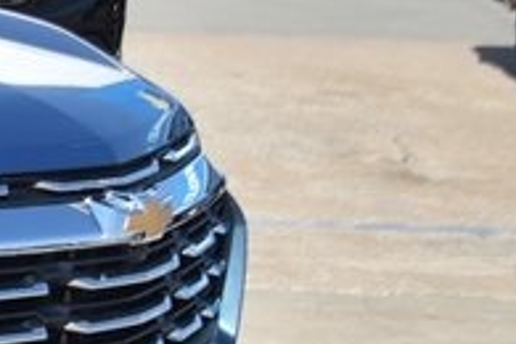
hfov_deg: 9.5
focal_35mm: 189
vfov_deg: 7.3
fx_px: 2709
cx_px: -769
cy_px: 167
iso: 100
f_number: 4.5
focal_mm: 24
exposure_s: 1/640
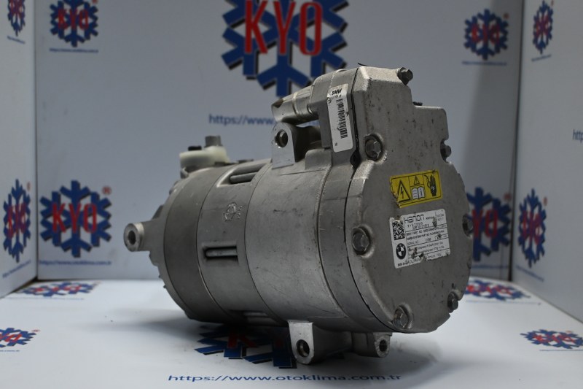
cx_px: 292
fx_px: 680
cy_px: 194
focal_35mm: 42
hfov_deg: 46.4
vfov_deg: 31.9
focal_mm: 28
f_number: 4.5
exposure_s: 1/125
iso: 900
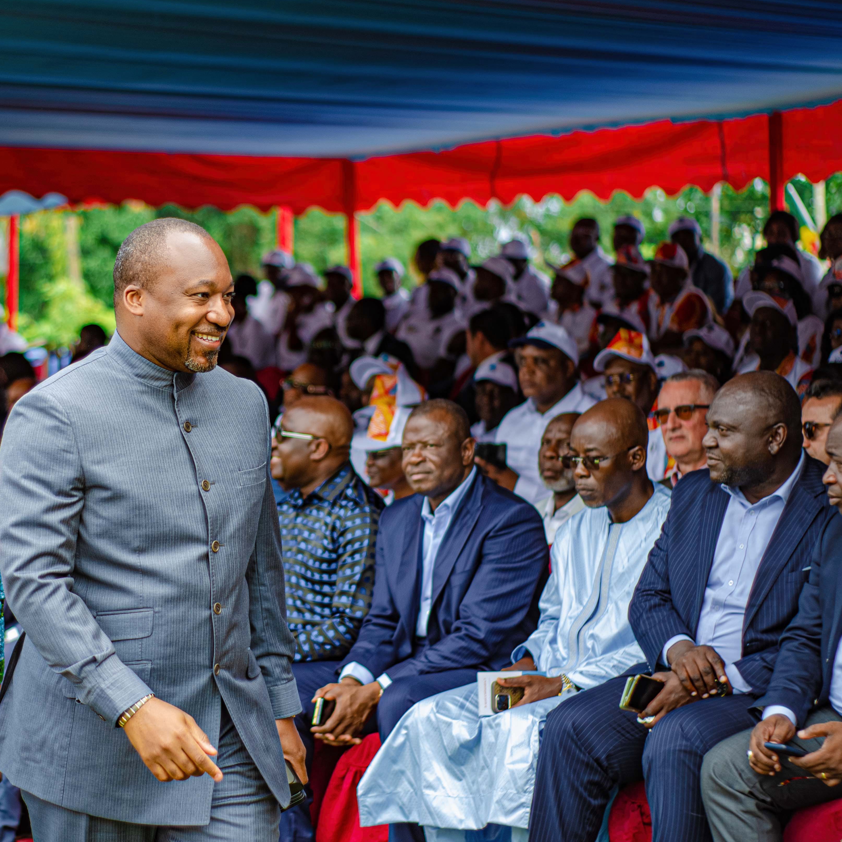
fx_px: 2669
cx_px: 221
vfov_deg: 17.9
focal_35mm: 97
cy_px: 422
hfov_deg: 17.8
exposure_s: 1/640
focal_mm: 50
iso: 100
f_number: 1.8
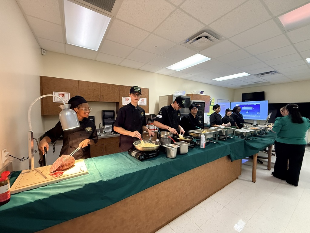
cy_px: 116
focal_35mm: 14
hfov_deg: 102.1
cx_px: 155
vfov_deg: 85.7
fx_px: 125
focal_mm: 2.22
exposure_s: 1/60
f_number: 2.2
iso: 640
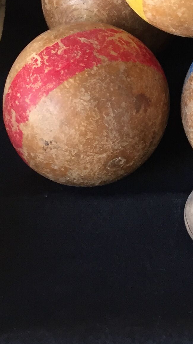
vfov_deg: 22.8
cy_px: -13
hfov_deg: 13.0
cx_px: 277
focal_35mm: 89
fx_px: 810
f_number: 2.2
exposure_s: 1/33
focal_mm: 4.15
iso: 125
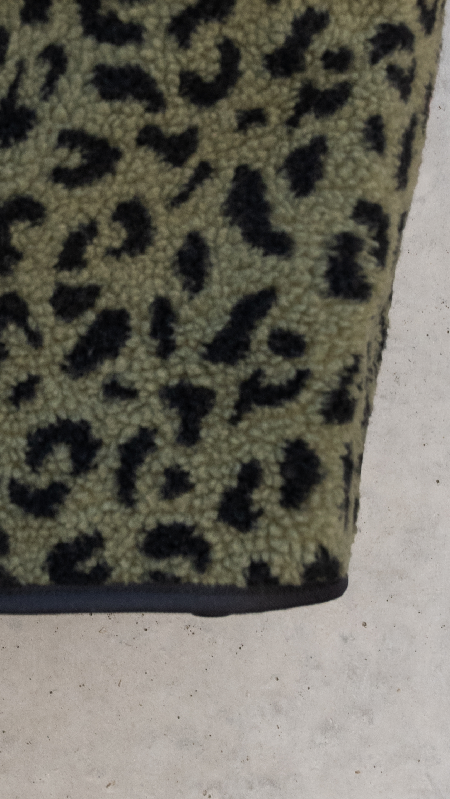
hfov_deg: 7.6
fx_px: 3373
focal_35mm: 159
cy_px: 69
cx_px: -15
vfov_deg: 13.4
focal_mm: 42
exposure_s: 1/250
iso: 400
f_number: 5.6
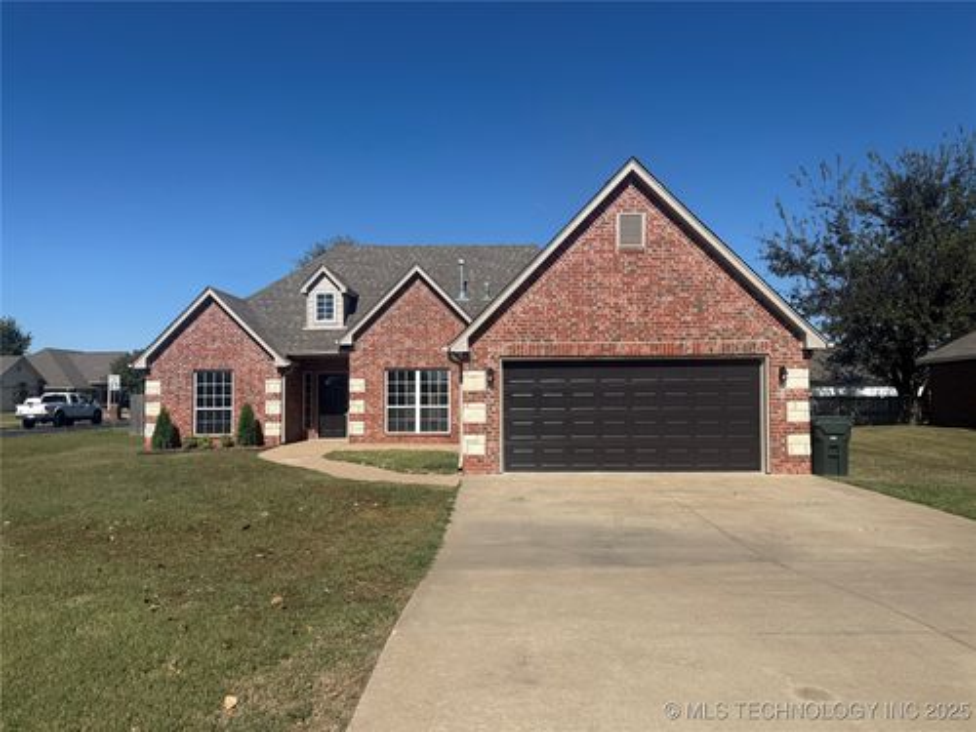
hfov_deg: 71.6
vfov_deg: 56.8
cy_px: 366
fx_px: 677
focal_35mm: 24
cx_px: 488
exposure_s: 1/7353
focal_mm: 6.76
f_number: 1.78
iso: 80
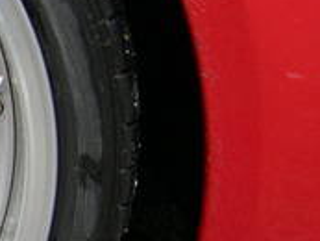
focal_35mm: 176
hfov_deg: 10.0
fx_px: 1628
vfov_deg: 8.4
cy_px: 174
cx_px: -401
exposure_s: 1/270
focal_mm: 8
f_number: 2.8
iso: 100
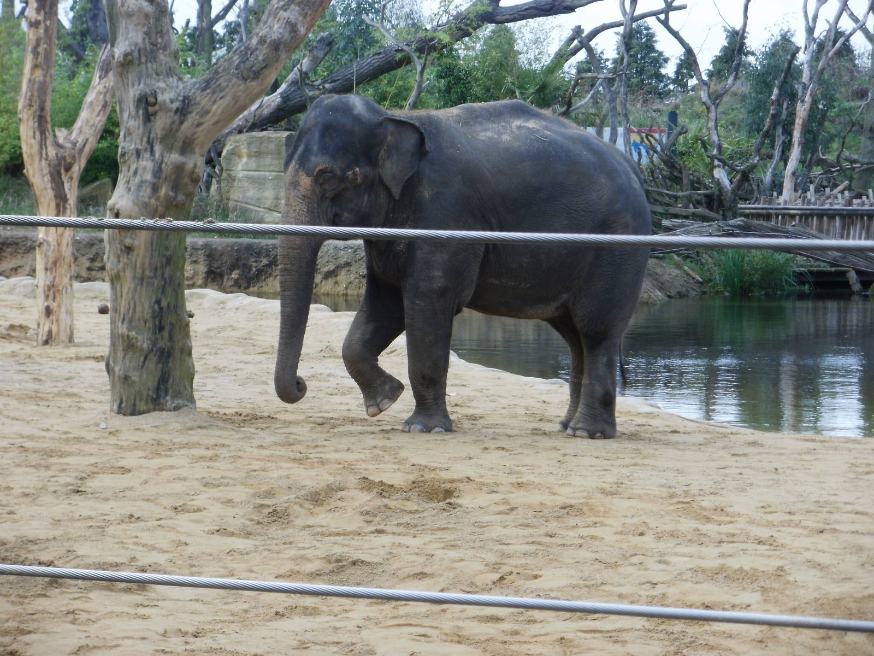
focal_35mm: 121
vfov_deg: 12.2
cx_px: 437
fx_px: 3055
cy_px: 328
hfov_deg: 16.3
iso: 125
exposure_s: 1/80
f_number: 5.3
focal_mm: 21.2
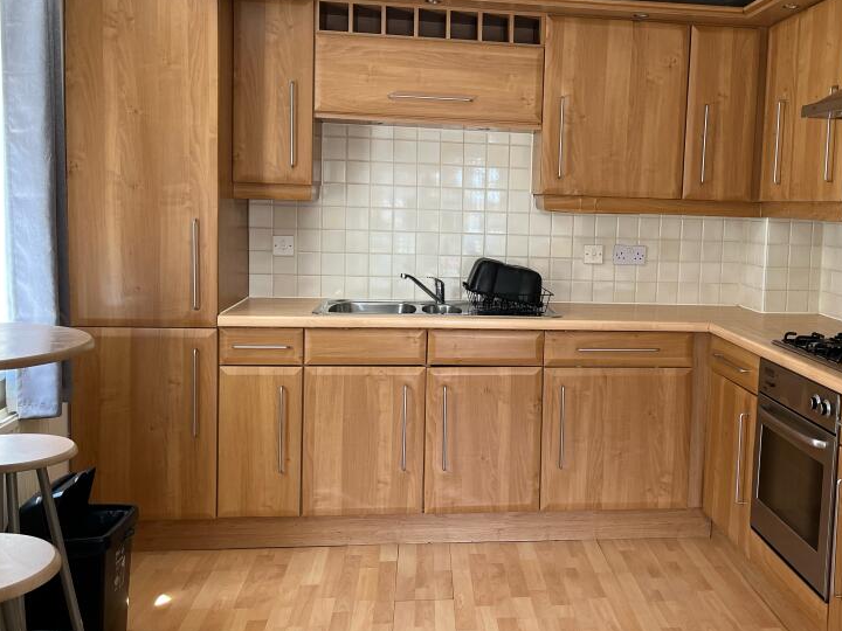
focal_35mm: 37
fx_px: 900
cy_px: 273
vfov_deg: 38.6
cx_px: 555
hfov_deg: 49.3
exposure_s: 1/121
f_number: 1.6
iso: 125
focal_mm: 5.1
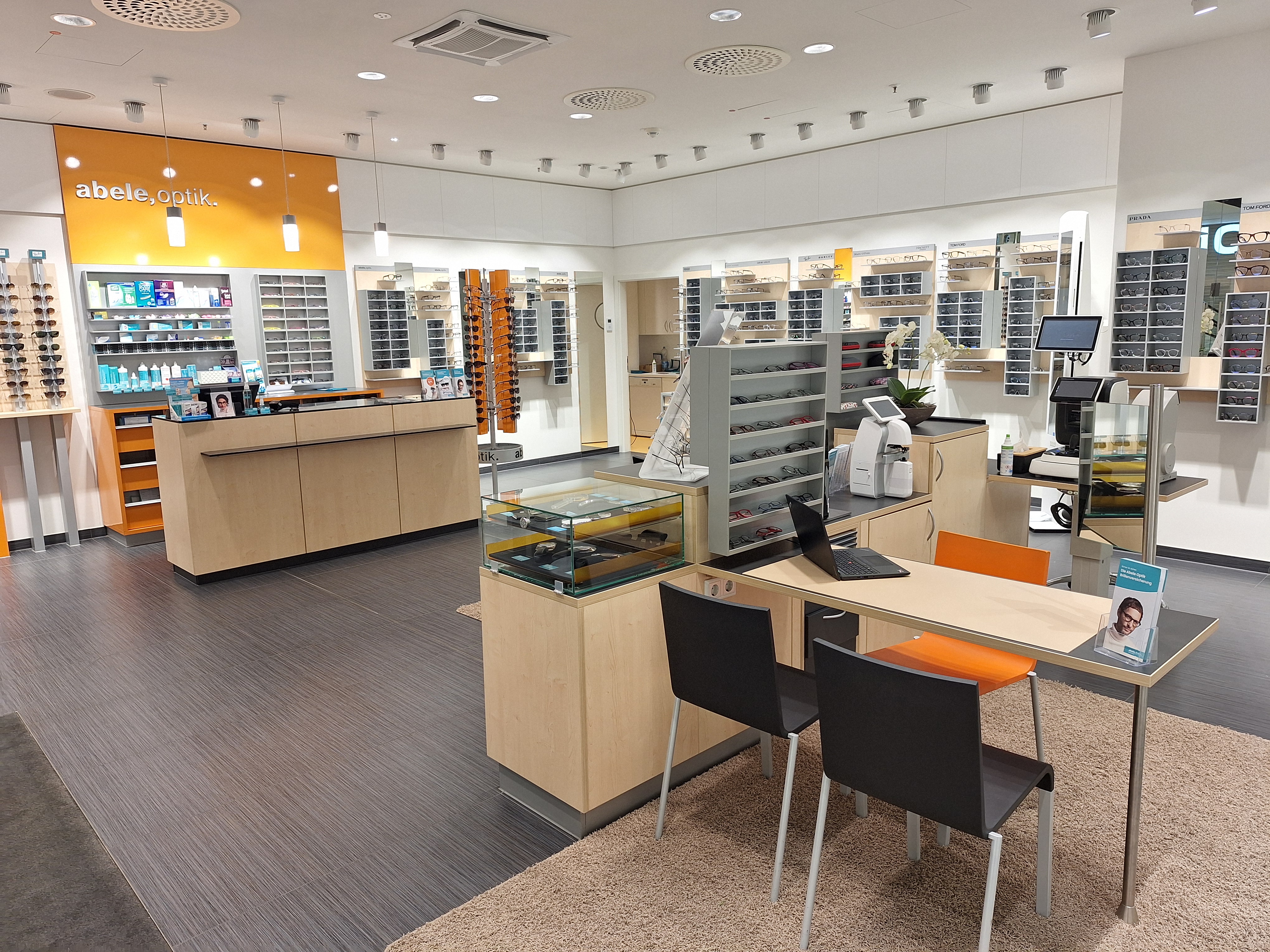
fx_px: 844
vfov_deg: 58.9
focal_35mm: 23
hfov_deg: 73.9
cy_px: 476
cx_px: 635
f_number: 1.8
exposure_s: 1/100
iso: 80
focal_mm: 5.54
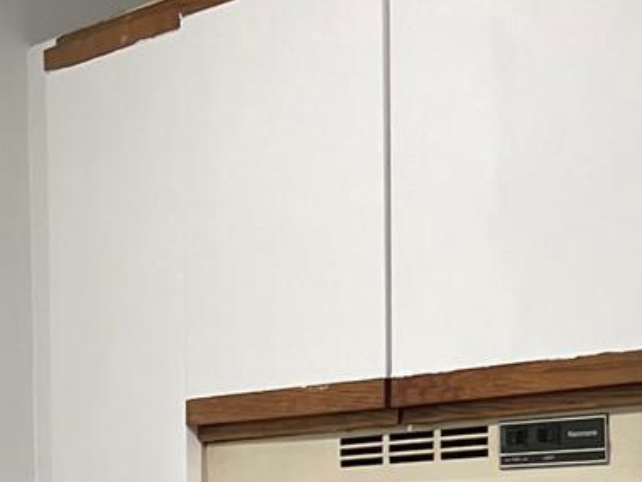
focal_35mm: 140
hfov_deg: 13.2
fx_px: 2596
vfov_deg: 10.1
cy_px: 829
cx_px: 998
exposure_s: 1/120
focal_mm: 5.1
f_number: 1.6
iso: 125
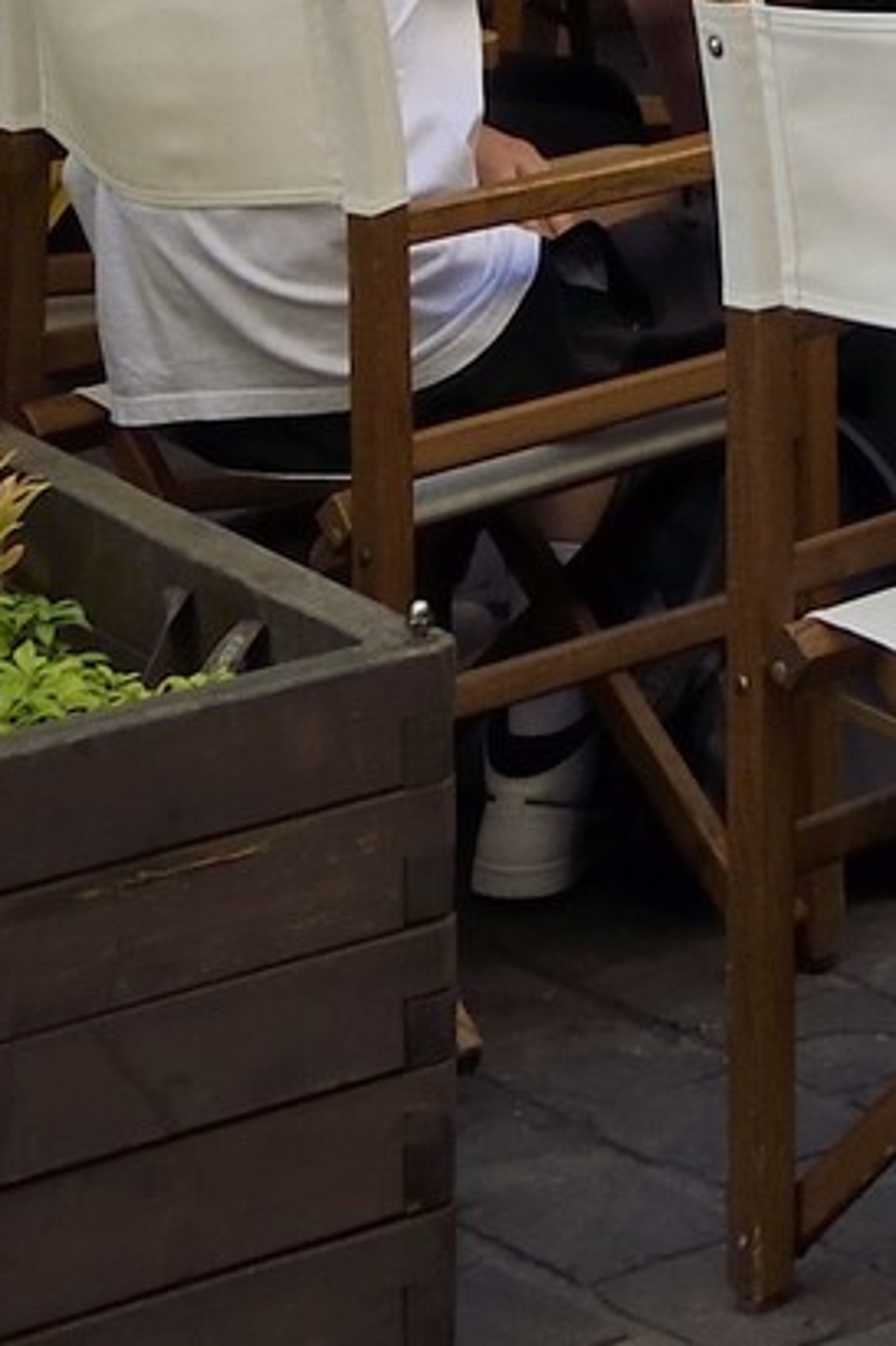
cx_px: 2110
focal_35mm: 164
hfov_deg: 7.8
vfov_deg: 10.4
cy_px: -2159
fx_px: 6127
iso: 400
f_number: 13
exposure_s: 1/160
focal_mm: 28
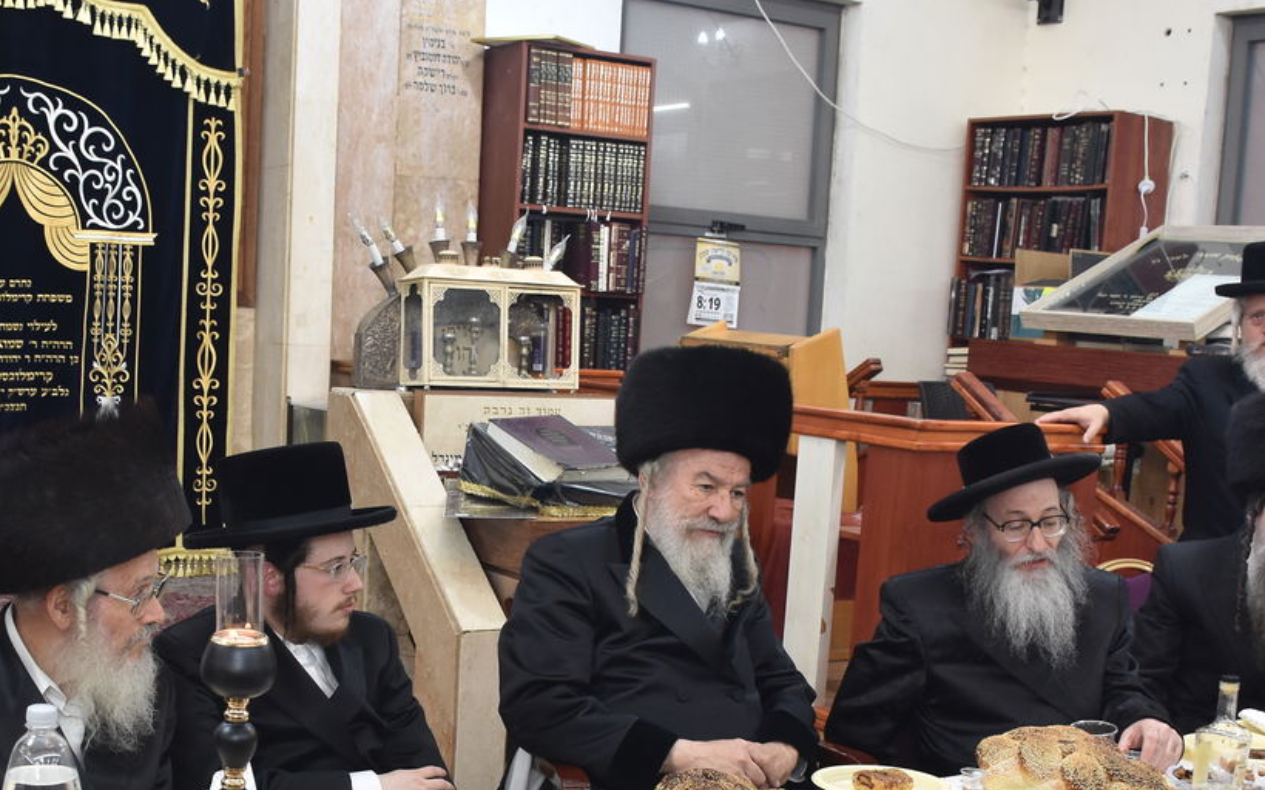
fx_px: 1620
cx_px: 509
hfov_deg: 42.5
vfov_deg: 27.1
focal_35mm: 47
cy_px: 575
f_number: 5.6
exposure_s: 1/125
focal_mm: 18
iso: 1000
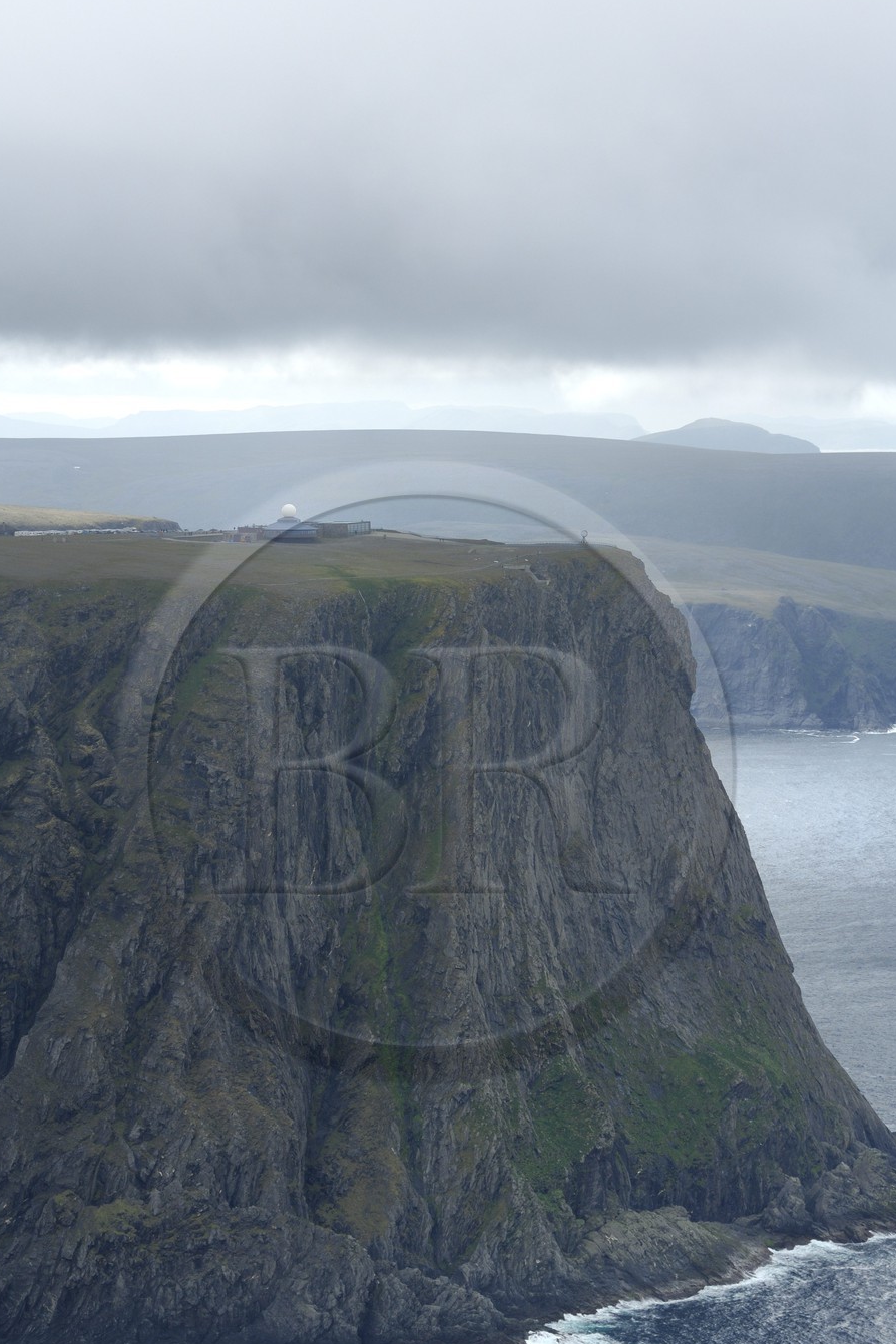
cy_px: 772
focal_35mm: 143
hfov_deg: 9.6
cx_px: 423
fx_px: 5338
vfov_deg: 14.3
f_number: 3.2
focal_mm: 80
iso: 100
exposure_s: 1/1000
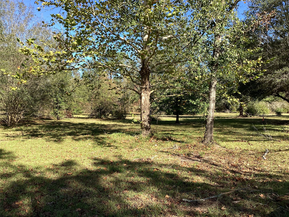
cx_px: 144
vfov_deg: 45.4
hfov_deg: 58.4
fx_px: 259
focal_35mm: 31
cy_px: 108
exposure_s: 1/431
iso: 25
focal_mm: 3.3
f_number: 2.4
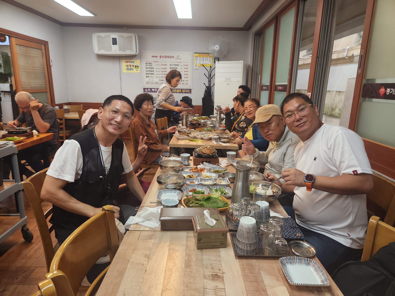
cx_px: 198
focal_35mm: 23
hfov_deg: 73.9
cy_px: 148
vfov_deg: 58.9
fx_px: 262
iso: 125
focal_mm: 5.4
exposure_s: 1/120
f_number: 1.8
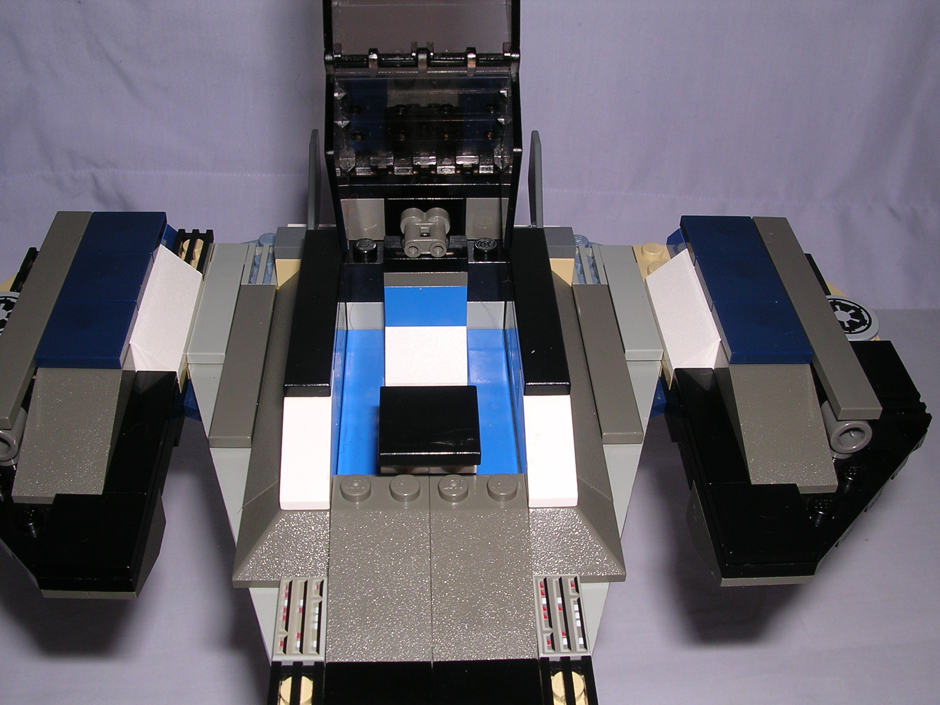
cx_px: 470
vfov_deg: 37.7
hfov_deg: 49.0
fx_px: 1032
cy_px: 352
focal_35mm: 38
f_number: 5.6
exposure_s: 1/60.1
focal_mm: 5.8
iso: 100
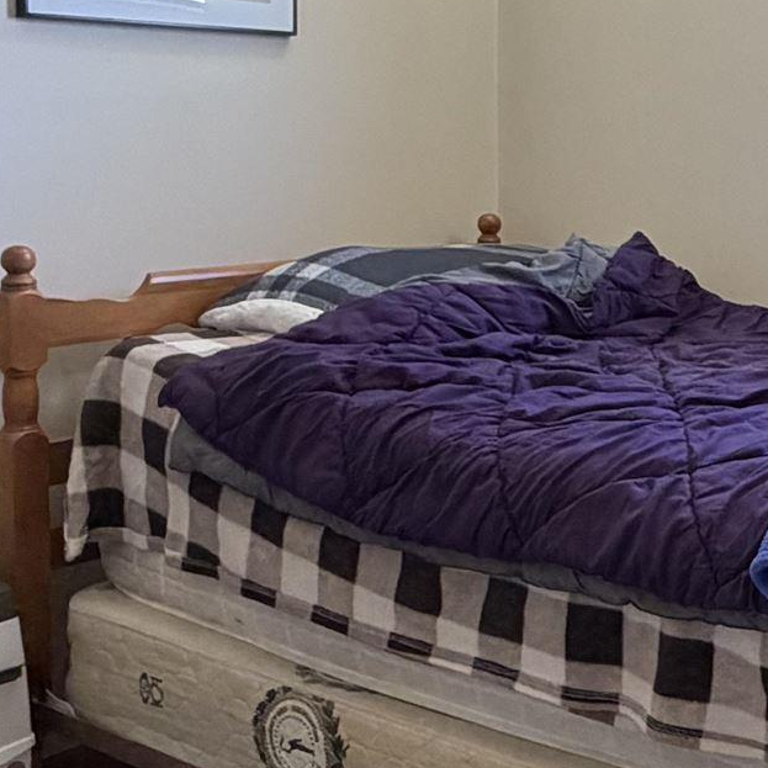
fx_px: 1531
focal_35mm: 61
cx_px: 899
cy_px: 259
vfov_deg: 28.0
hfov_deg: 25.5
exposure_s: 1/60
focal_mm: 2.22
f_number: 2.2
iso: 250
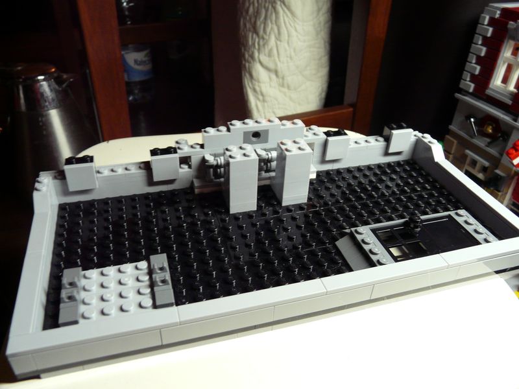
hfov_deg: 63.4
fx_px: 420
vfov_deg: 49.7
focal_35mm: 28
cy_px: 194
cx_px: 260
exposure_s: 1/13
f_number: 2.8
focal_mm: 4.6
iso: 200
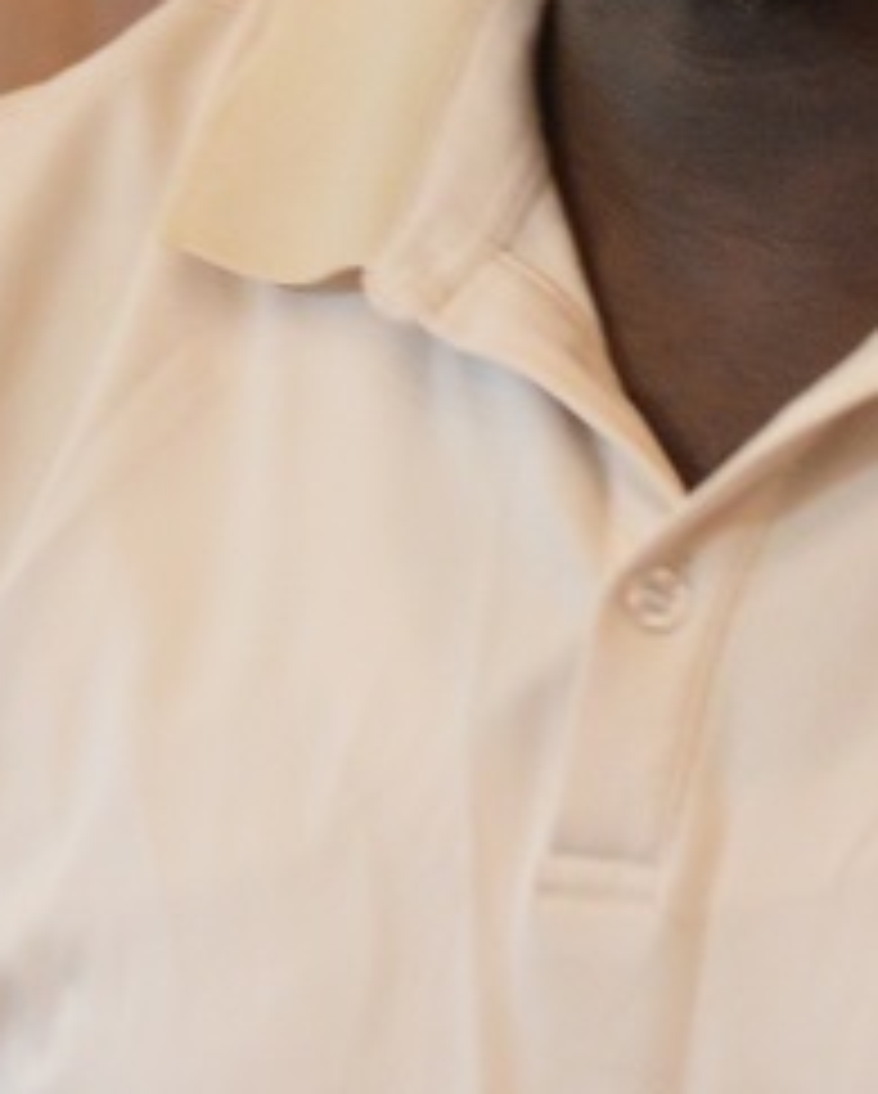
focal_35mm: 462
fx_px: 14978
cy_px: -113
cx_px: 761
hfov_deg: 3.4
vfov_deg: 4.2
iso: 1400
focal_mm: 80
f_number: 4.5
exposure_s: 1/30
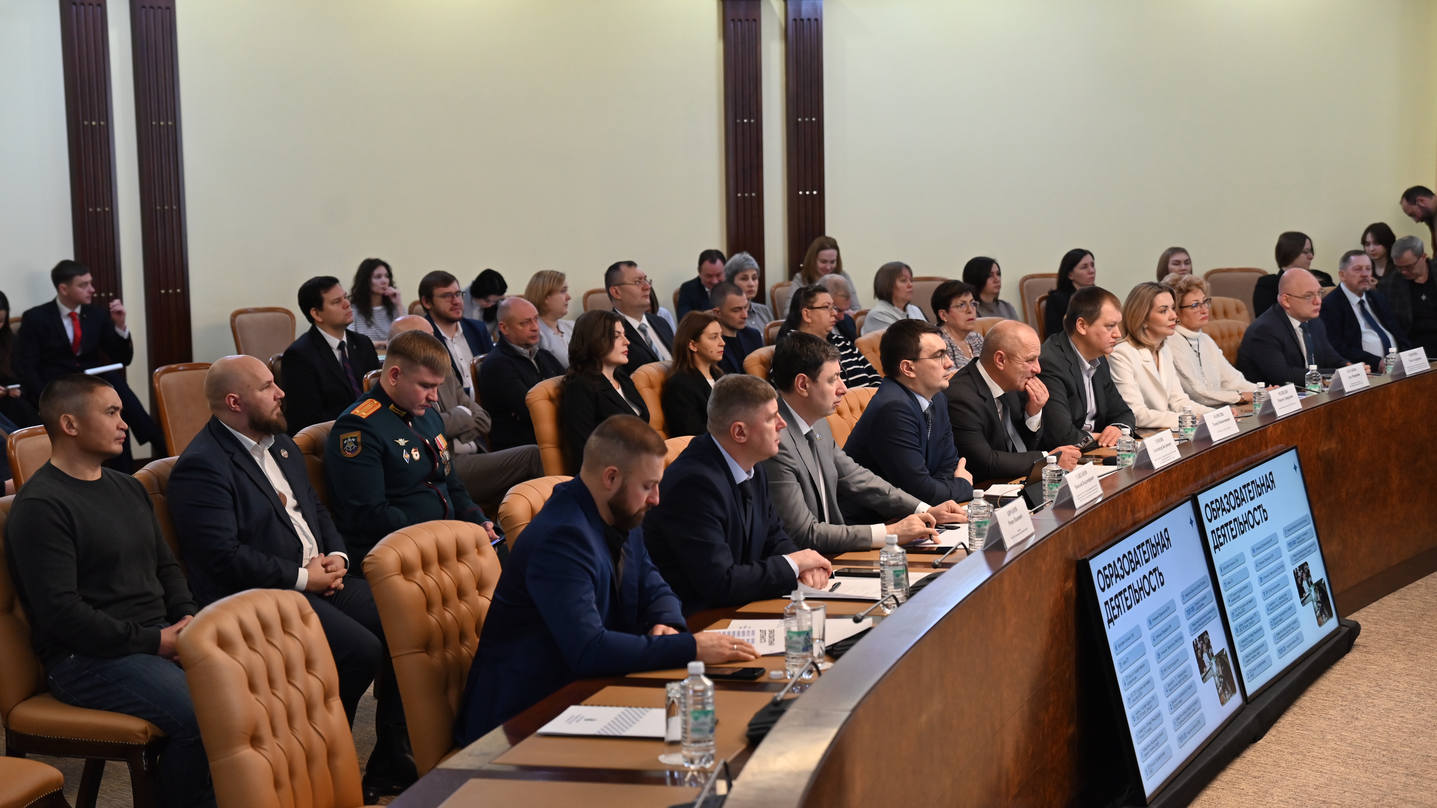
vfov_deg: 19.1
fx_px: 2400
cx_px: 719
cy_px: 374
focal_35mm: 63
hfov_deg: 33.3
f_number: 3.2
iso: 1400
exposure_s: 1/125
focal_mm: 60
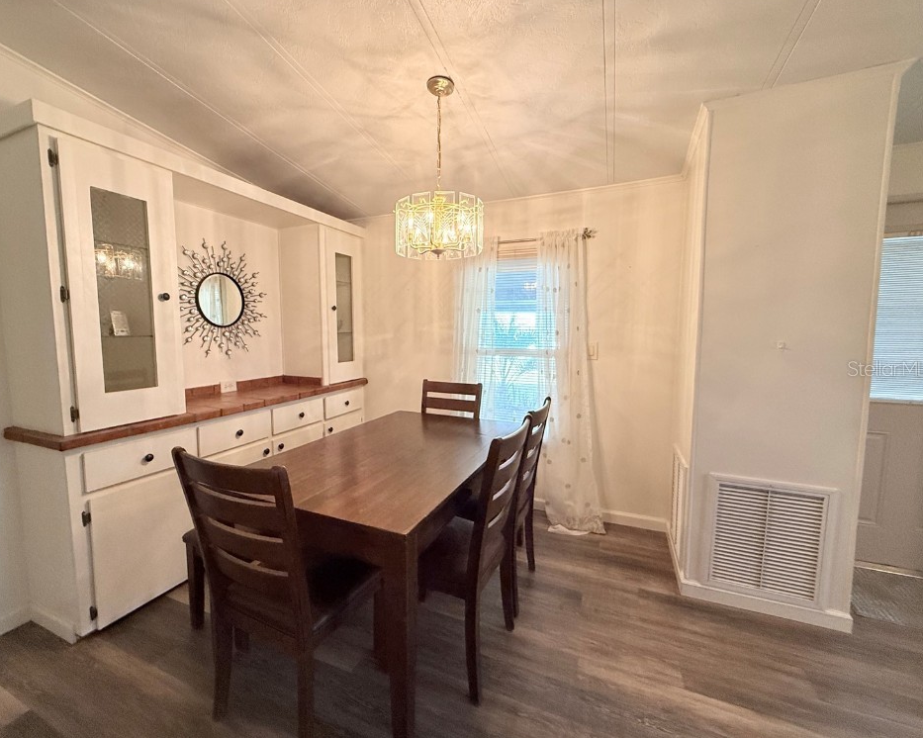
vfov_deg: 84.0
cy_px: 368
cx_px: 434
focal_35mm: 15
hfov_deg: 96.7
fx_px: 410
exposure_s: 1/120
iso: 400
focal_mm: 2.22
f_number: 2.2
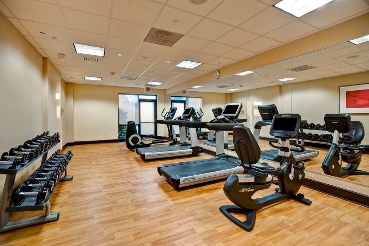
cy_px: 123
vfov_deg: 73.7
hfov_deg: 96.7
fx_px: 164
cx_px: 184
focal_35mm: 16
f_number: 8
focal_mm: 16
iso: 200
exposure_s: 1/3.33
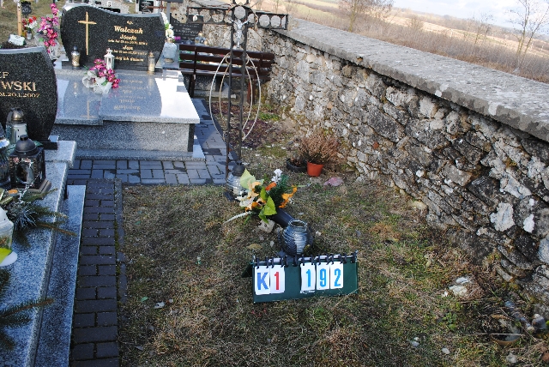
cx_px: 274
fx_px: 412
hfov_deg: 67.3
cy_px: 184
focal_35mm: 27
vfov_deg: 48.0
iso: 100
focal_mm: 18
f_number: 5.6
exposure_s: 1/125
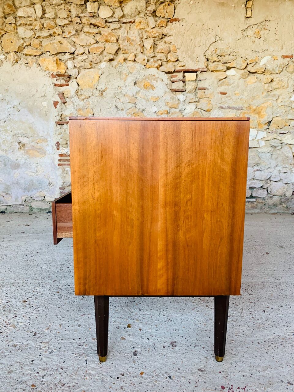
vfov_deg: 67.3
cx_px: 147
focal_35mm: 26
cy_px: 196
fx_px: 294
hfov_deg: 53.1
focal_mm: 4.25
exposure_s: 1/60
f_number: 1.8
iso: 100
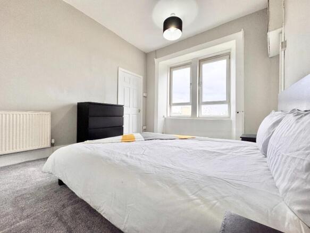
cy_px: 116
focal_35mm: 14
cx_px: 155
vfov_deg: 85.7
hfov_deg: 102.1
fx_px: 125
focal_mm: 2.22
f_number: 2.2
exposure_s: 1/100
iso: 200
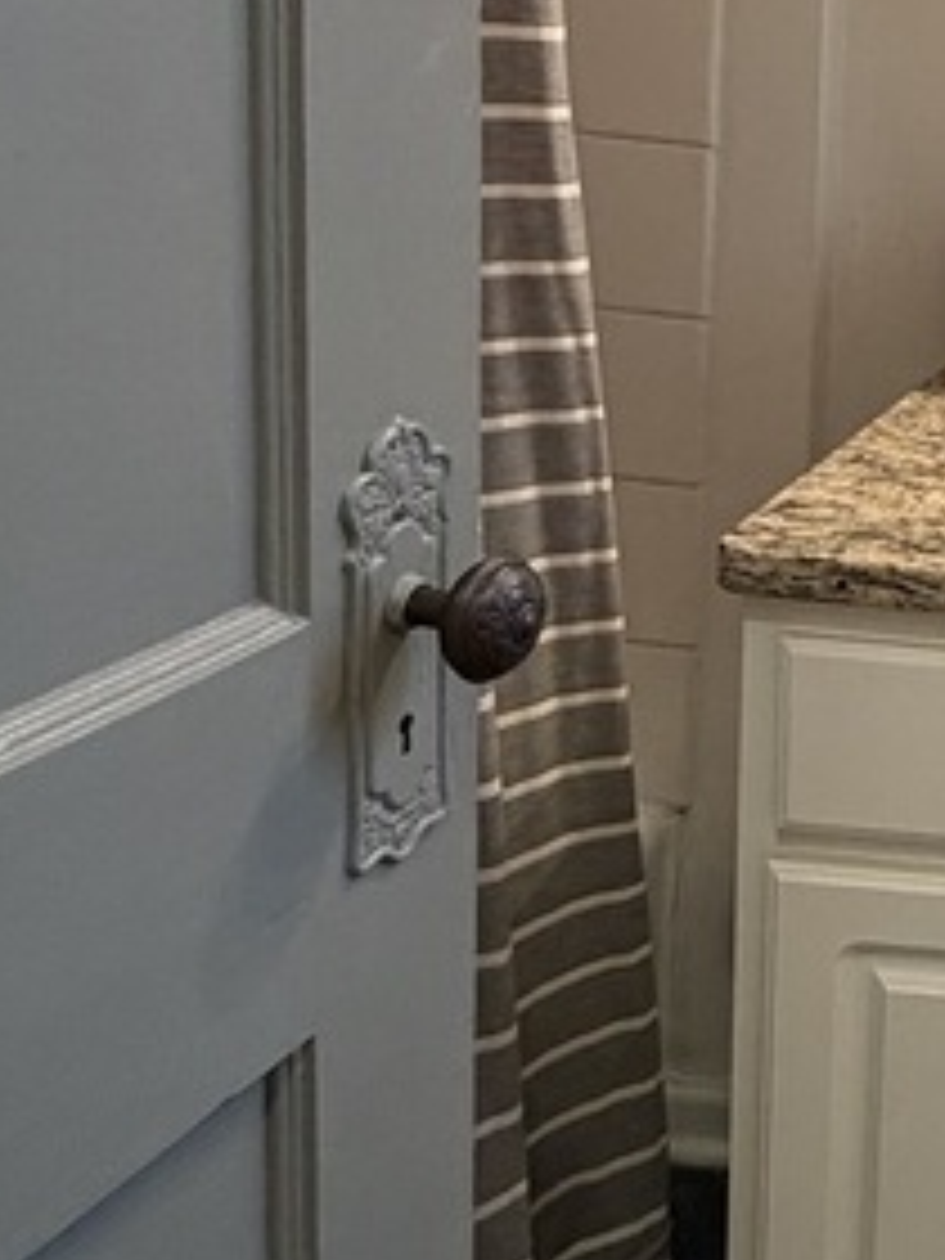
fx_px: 1966
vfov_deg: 34.7
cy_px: 306
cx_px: 1512
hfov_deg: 21.5
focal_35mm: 54
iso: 320
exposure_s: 1/60
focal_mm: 2.22
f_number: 2.2
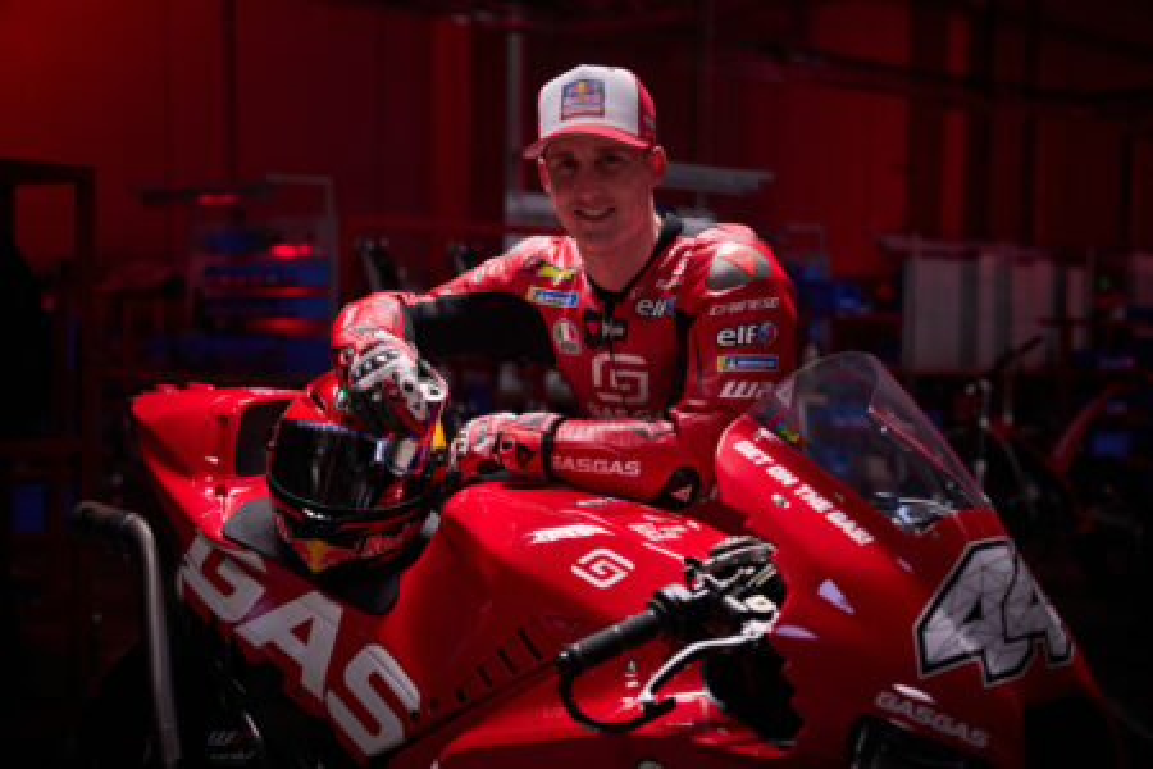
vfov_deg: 24.2
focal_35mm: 56
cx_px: 576
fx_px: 1793
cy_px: 384
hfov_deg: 35.6
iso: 1000
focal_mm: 56
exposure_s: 1/250
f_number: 2.8
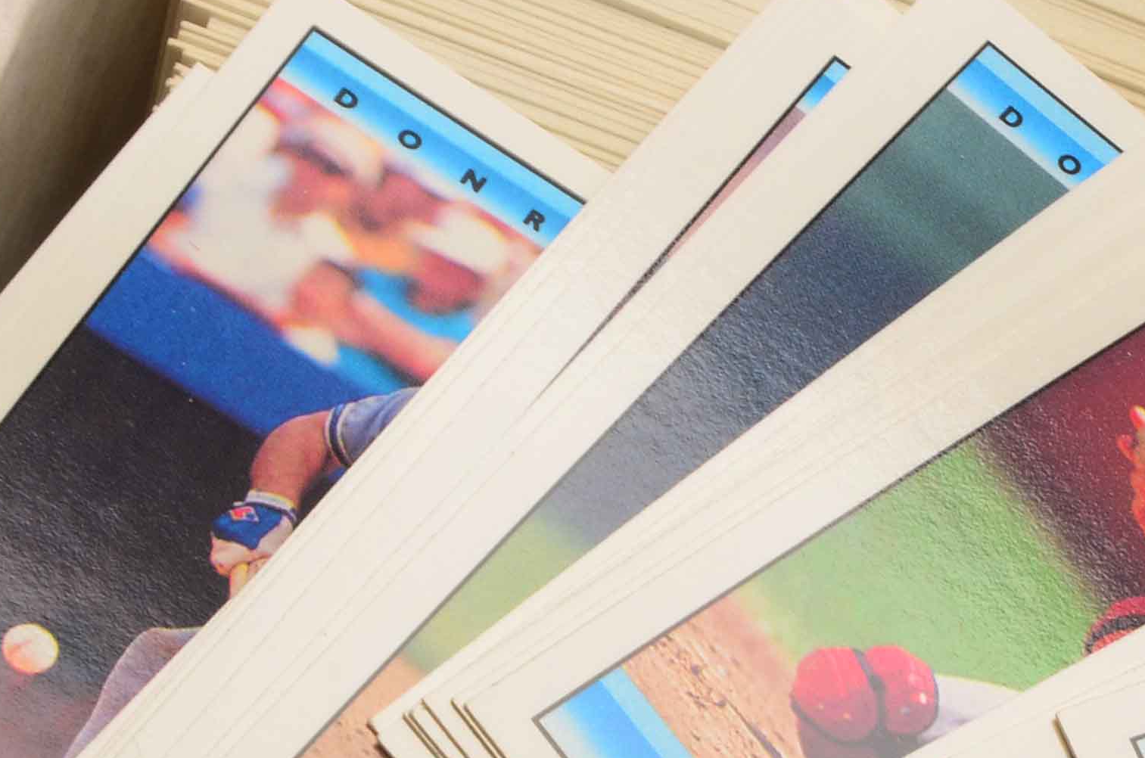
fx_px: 8062
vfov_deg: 5.4
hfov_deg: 8.1
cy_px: 875
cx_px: 970
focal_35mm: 254
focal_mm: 52
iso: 200
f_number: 20
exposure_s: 1/160
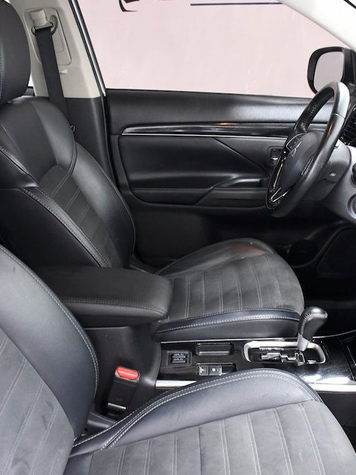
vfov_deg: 46.8
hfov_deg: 35.8
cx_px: 215
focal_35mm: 40
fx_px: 548
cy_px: 241
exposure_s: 1/60
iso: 2500
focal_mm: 18
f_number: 5
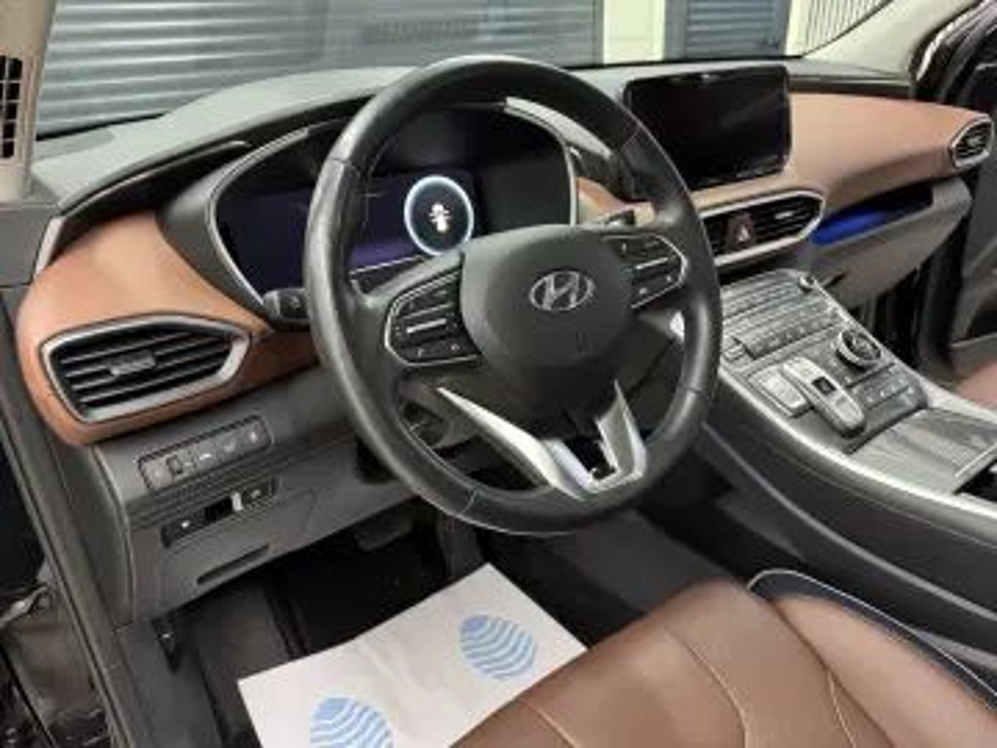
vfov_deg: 56.8
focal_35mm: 24
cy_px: 374
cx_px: 498
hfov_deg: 71.6
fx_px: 691
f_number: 1.78
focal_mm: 6.76
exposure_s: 1/33
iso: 640
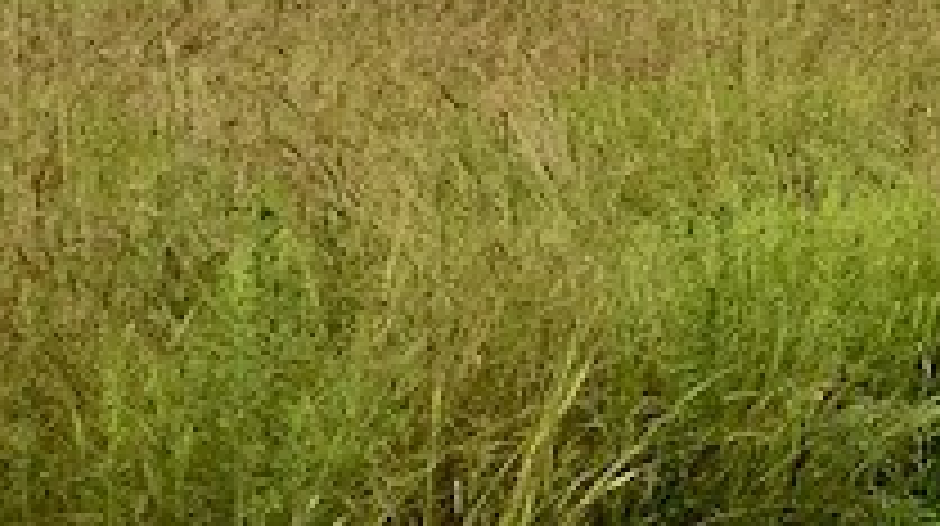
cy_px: -553
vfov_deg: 7.5
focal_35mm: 155
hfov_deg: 11.9
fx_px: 3859
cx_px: 2087
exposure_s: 1/1412
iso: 16
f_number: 1.8
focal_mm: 3
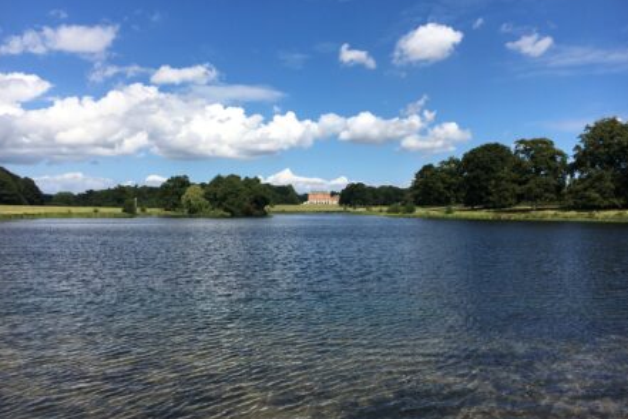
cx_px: 311
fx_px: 541
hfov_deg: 60.3
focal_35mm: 31
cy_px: 192
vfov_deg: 42.3
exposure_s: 1/2481
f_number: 2.2
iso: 25
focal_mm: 4.15
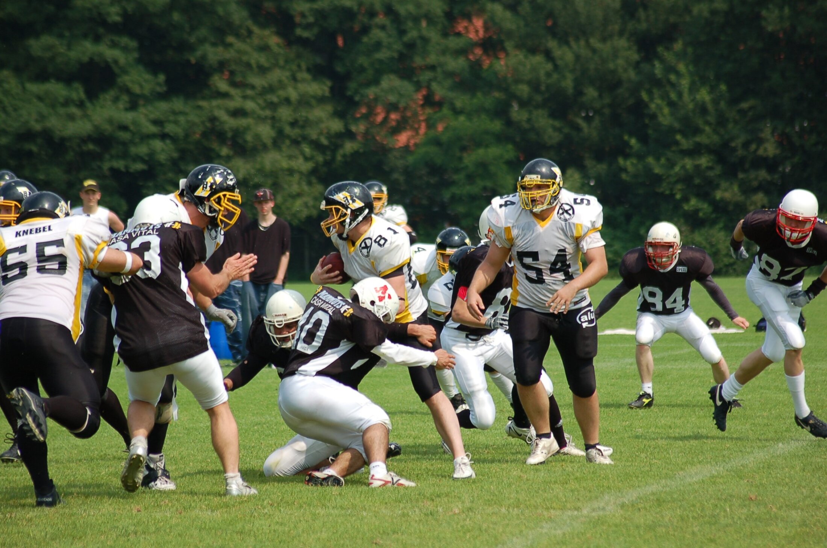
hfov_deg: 8.1
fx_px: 5847
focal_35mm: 255
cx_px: 414
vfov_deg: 5.4
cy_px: 274
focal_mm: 170
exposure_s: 1/1250
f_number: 5
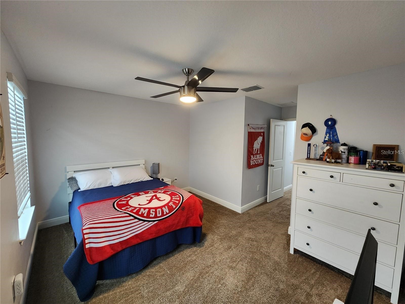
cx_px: 202
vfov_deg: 89.9
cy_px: 152
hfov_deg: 106.2
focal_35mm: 13
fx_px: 152
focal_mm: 2.2
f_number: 2.2
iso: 320
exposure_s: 1/30
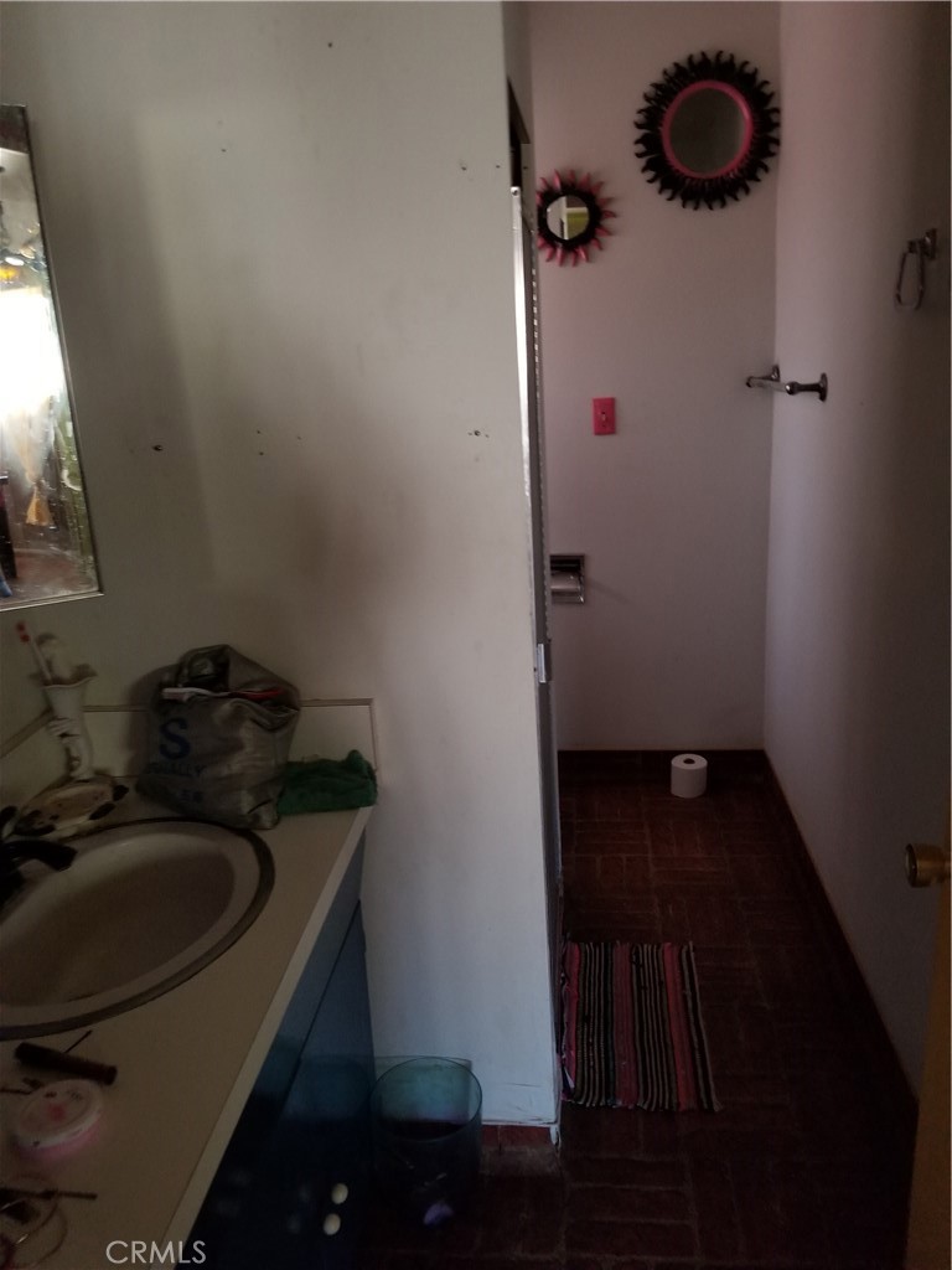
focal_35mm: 26
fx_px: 953
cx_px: 476
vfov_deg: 67.3
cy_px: 635
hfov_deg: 53.1
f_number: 1.7
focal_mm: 4.25
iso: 250
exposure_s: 1/10
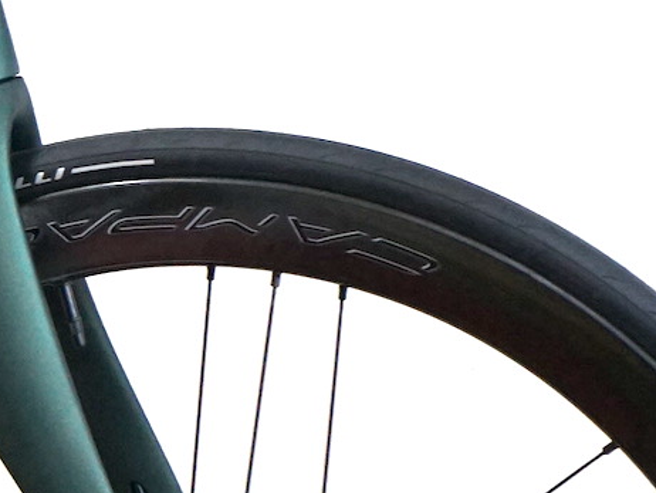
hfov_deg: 7.0
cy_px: 230
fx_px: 5214
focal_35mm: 275
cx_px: -586
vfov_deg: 5.4
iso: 2500
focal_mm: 63
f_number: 5.6
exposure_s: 1/160
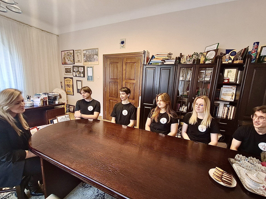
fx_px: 108
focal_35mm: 14
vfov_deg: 85.7
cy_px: 102
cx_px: 134
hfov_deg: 102.1
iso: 200
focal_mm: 1.42
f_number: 2.2
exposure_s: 1/25
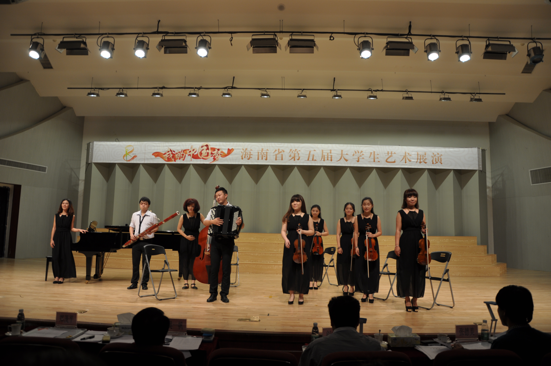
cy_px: 183
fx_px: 413
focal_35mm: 27
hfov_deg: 67.4
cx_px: 276
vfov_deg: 47.8
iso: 200
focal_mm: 18
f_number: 4
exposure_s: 1/60
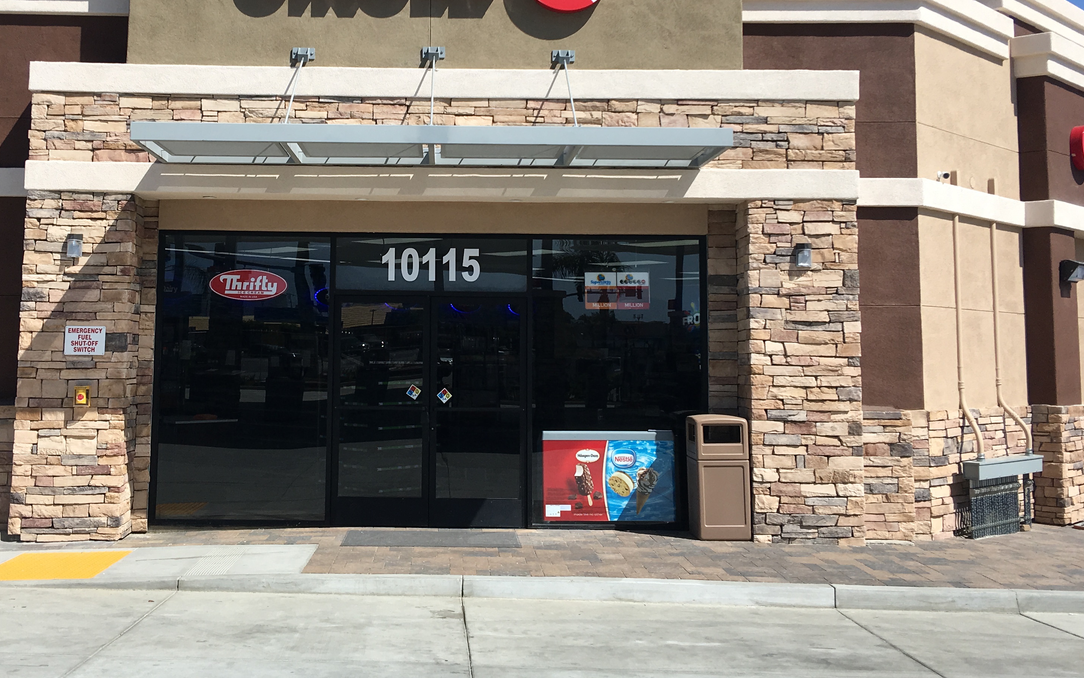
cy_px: 230
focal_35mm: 43
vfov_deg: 29.7
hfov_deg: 46.0
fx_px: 1270
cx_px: 447
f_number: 2.2
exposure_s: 1/1972
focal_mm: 4.15
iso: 25
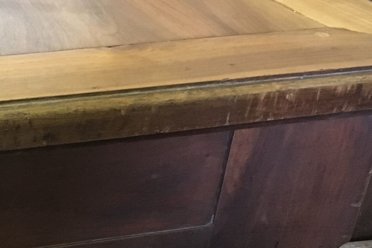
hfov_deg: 23.0
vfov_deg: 16.3
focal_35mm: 81
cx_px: -74
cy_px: 287
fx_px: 837
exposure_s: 1/17
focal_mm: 4.15
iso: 320
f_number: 2.2
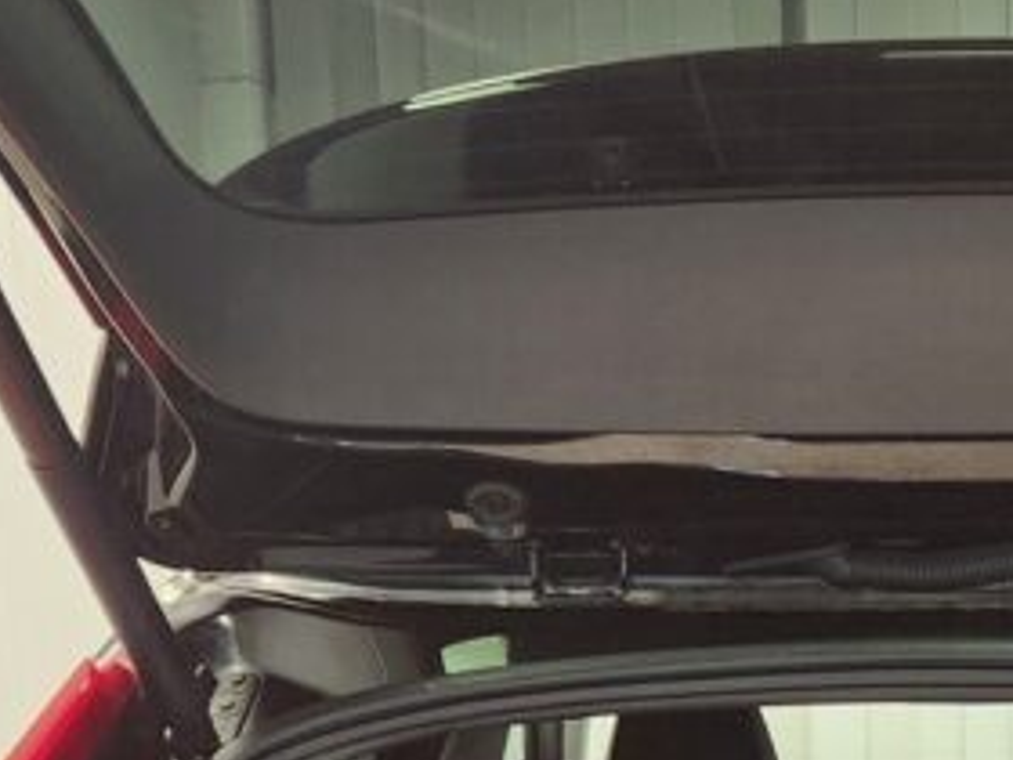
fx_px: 2458
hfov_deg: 22.5
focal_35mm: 84
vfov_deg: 16.5
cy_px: 1021
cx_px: 966
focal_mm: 5.4
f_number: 1.8
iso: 400
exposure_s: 1/100
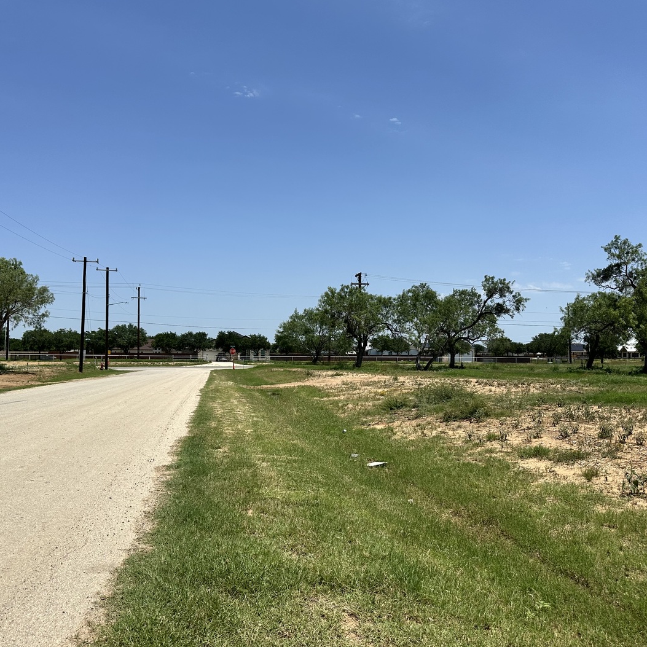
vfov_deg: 55.6
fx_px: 613
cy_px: 324
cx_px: 322
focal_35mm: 29
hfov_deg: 55.6
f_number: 1.78
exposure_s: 1/7042
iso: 80
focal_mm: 6.86
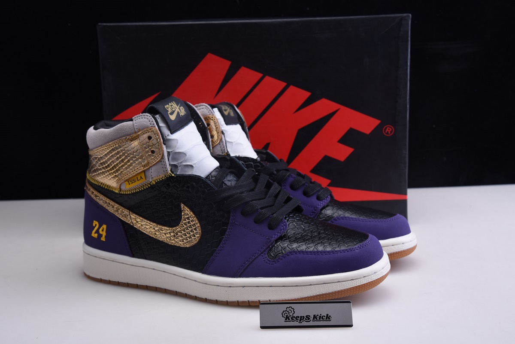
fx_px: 744
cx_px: 258
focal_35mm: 52
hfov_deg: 38.2
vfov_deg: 26.0
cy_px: 172
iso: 100
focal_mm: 52
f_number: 13
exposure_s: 1/125
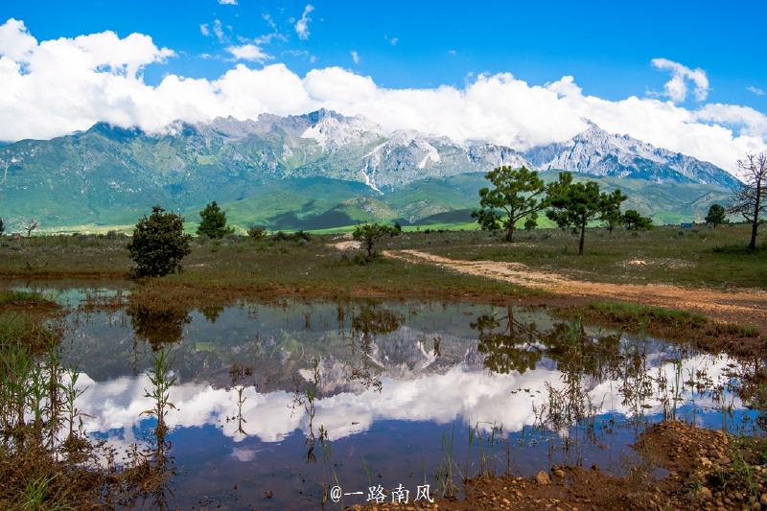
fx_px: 660
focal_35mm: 31
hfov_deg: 60.3
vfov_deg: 42.3
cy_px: 256
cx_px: 384
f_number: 18
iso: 200
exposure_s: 1/100
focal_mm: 31
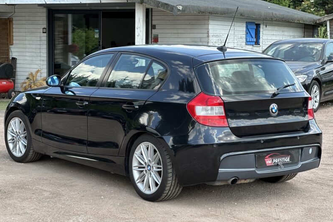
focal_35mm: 81
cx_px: 167
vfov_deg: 16.8
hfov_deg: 25.1
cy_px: 107
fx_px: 749
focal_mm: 9
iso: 25
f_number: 2.8
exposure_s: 1/121
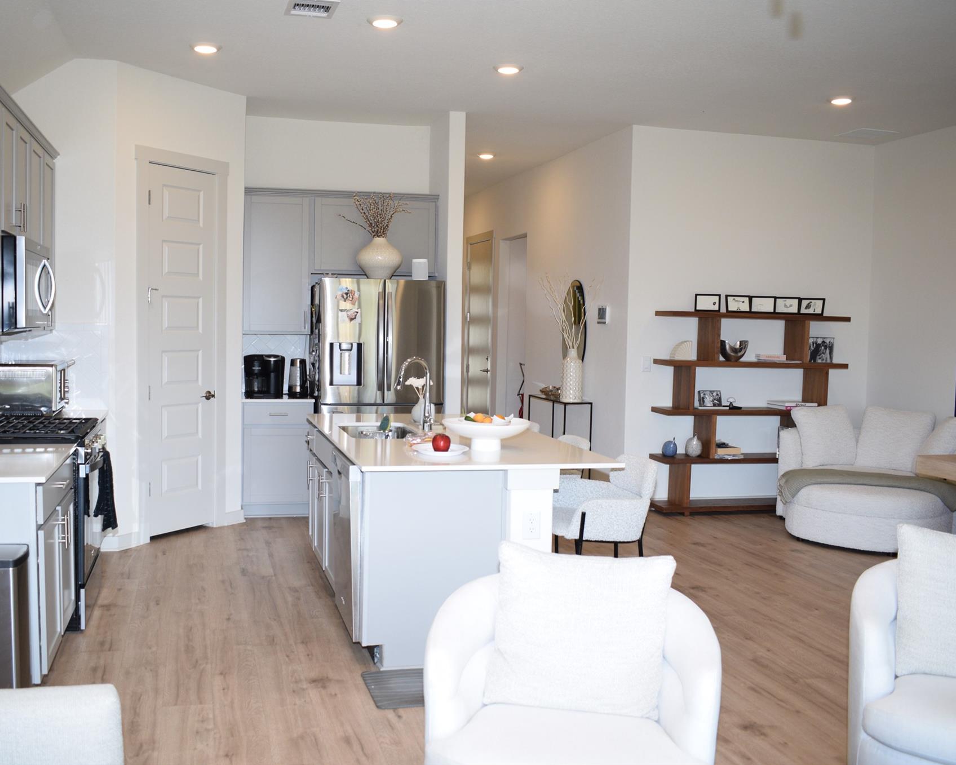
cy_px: 381
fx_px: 962
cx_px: 397
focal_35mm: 34
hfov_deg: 52.6
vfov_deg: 43.4
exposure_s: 1/80
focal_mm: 20
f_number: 4.5
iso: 400
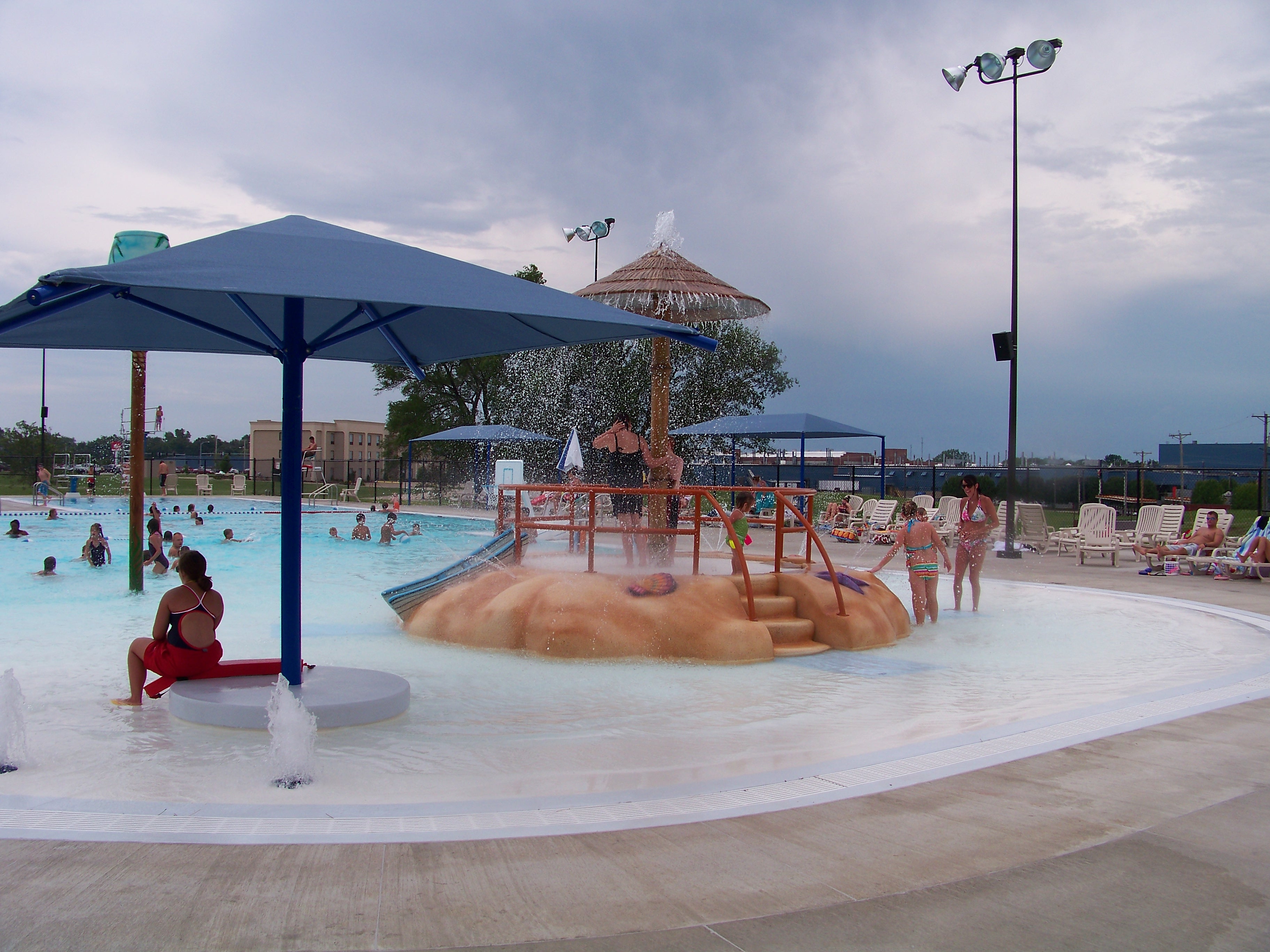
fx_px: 1211
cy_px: 476
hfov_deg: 55.4
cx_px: 635
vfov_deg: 42.9
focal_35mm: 33
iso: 64
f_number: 4
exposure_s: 1/1000
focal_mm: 5.85
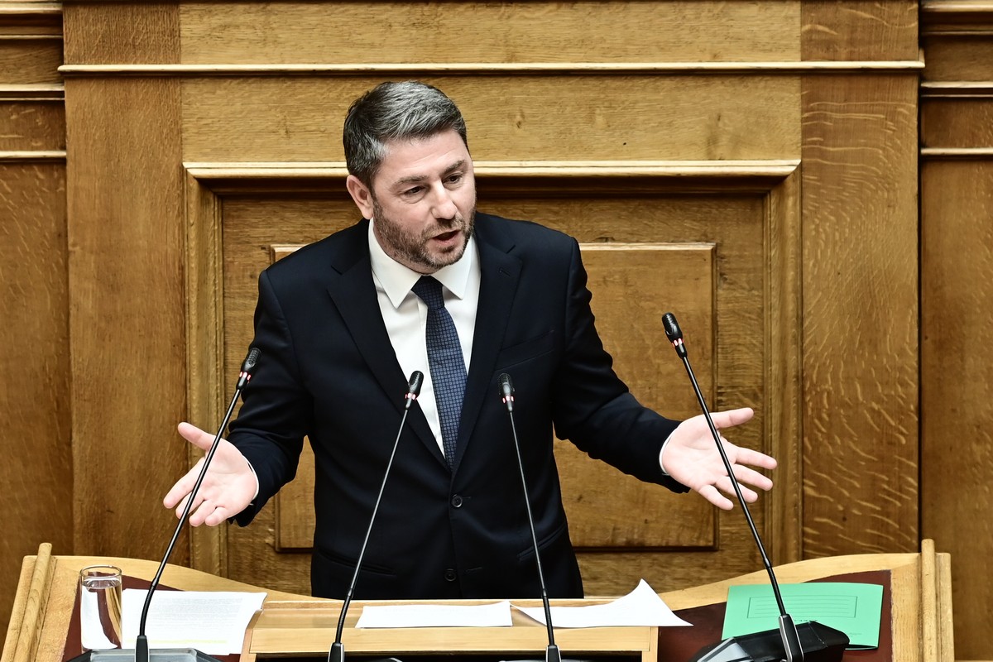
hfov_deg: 6.9
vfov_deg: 4.6
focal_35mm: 300
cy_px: 331
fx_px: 8274
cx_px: 496
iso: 800
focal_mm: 200
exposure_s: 1/320
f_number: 3.5
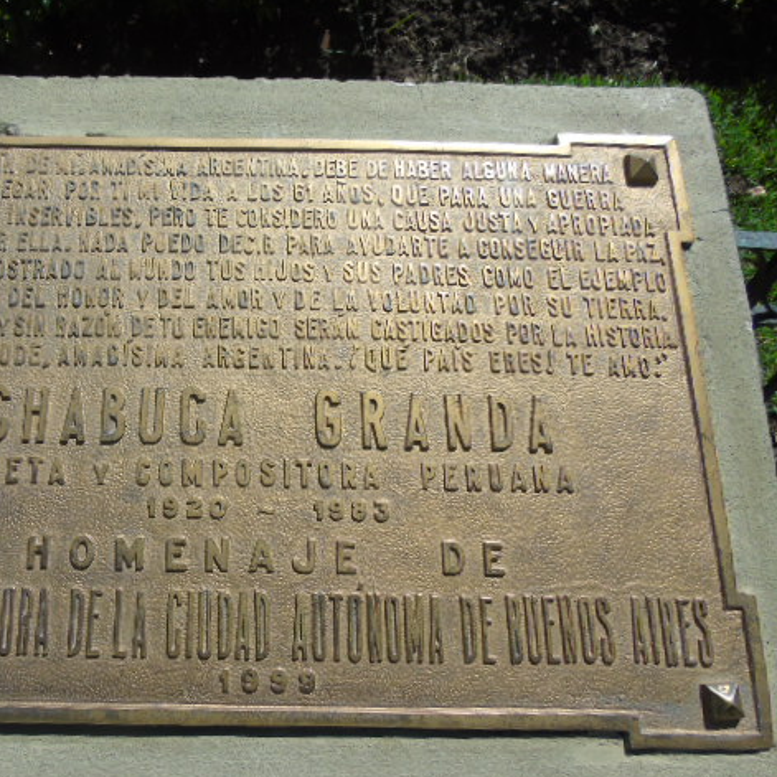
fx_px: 762
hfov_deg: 52.9
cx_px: 251
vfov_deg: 54.0
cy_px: 391
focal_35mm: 30
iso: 80
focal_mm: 4.4
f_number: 3.8
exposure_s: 1/1000
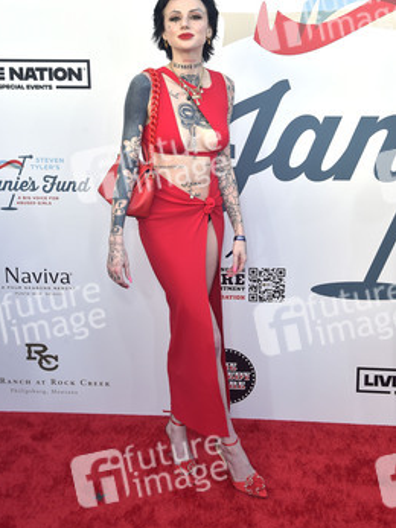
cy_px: 243
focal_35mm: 51
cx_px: 194
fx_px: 778
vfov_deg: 37.5
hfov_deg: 28.5
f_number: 6.3
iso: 400
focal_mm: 46
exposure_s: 1/250
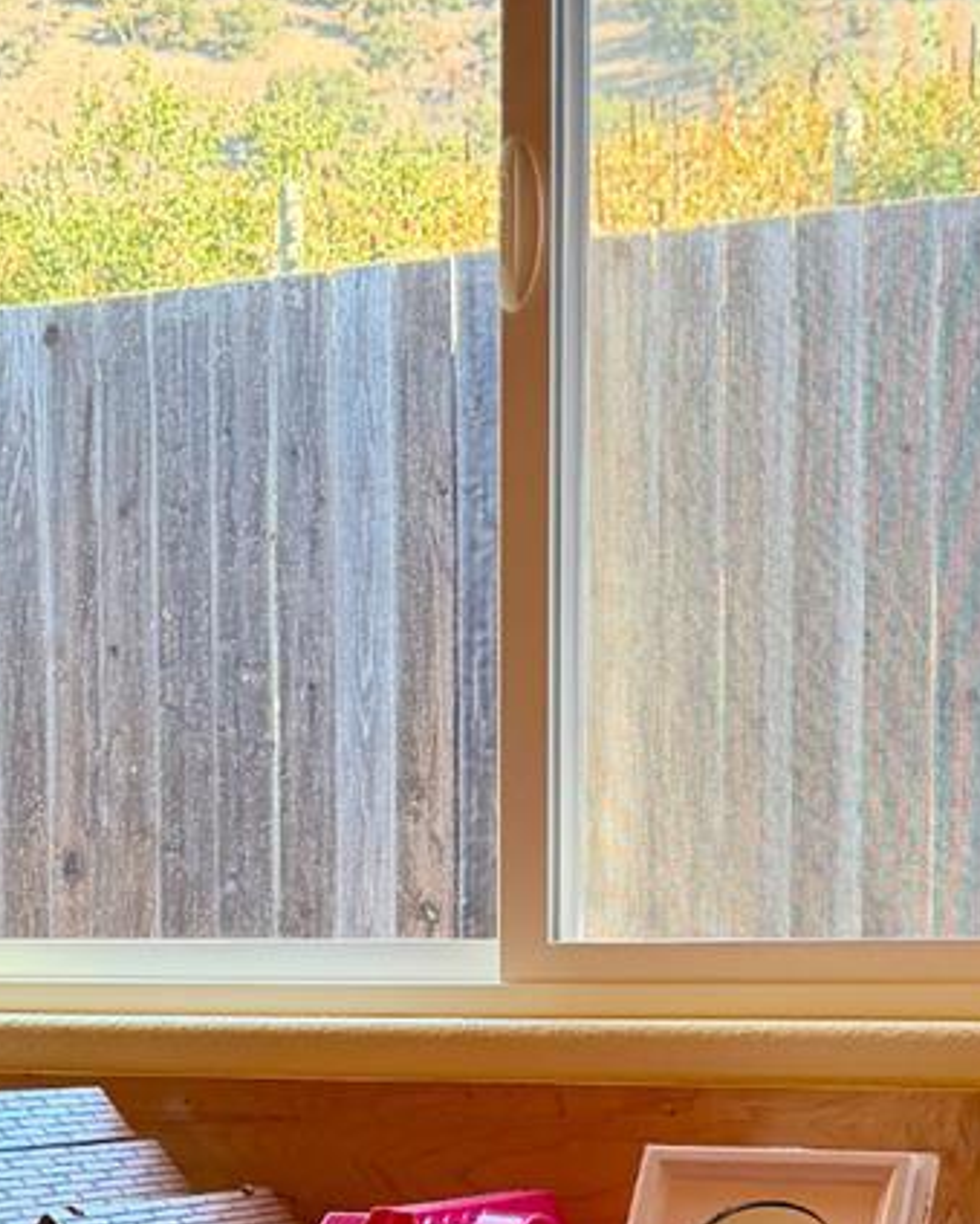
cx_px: 470
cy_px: 1162
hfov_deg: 18.5
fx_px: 3006
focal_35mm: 83
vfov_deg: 22.3
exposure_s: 1/189
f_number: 1.78
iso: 200
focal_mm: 6.76
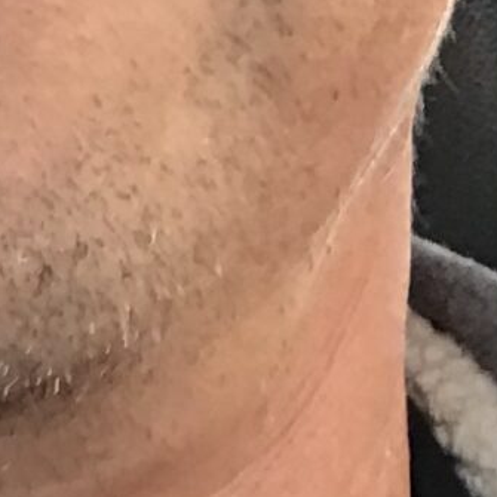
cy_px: -325
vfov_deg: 7.9
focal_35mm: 216
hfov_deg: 8.0
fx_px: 3509
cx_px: -146
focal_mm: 2.87
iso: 64
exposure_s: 1/30
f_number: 2.2
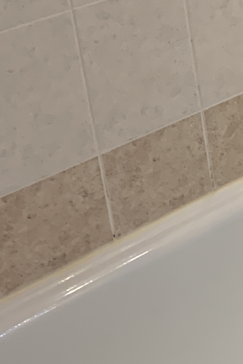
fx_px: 1174
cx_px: 682
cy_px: 26
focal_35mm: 116
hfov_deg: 9.6
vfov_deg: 17.3
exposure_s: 1/50
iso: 100
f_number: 1.8
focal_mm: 4.25
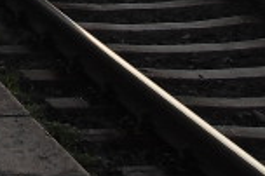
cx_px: -24
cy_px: -331
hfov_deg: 8.6
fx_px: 1757
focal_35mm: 239
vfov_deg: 5.4
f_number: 2.8
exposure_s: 1/350
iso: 80
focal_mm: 6.3
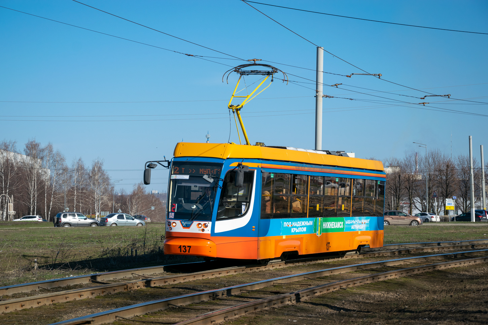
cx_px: 244
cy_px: 162
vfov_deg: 13.8
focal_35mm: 99
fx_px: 1342
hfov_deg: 20.6
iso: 100
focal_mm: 66
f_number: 7.1
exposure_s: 1/640
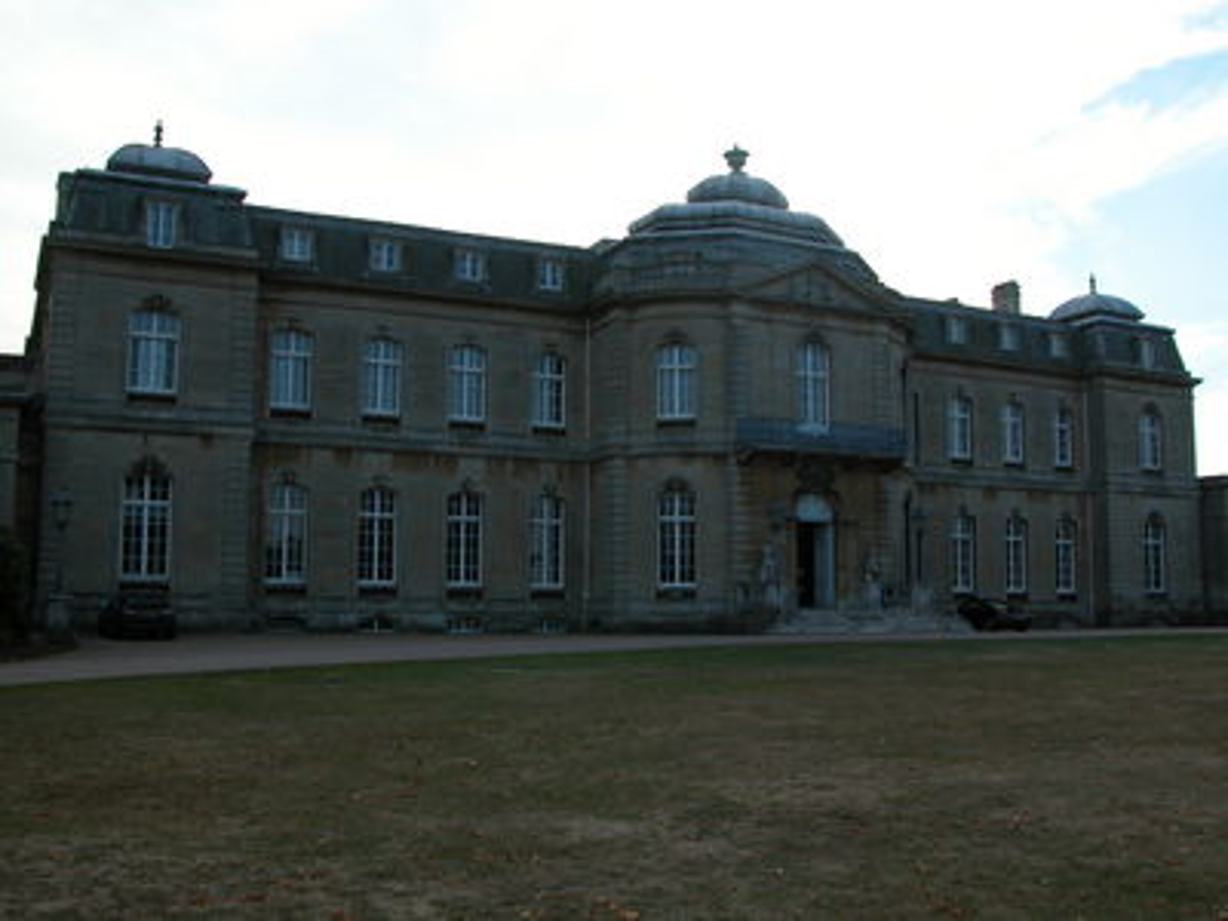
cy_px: 460
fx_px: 1242
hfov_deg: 52.6
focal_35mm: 35
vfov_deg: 40.7
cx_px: 614
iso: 100
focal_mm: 8.9
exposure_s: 1/200
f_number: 6.3
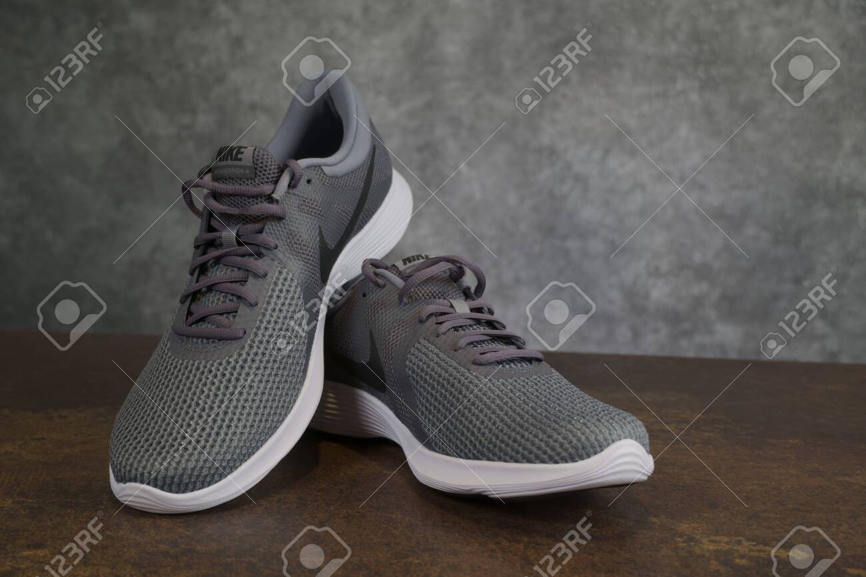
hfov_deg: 42.3
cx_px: 433
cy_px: 288
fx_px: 1118
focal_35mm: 46
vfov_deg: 28.9
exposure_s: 1/3
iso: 100
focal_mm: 31
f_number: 4.5
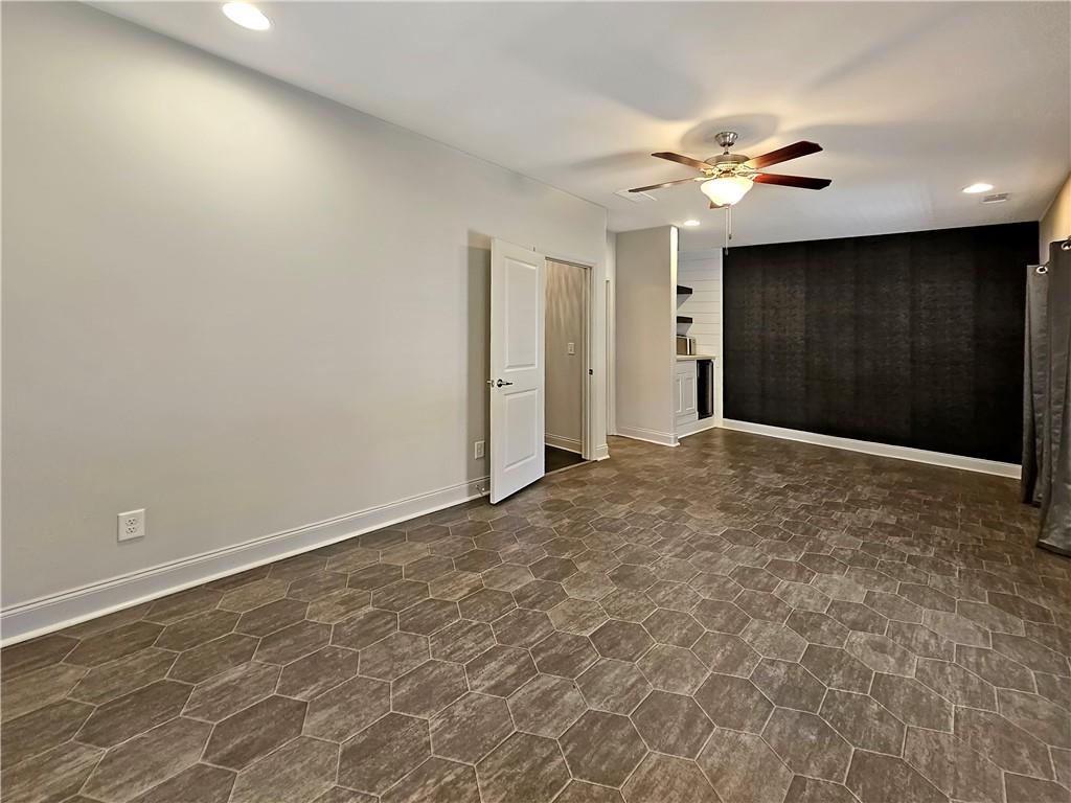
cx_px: 536
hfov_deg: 106.2
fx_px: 402
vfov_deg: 89.9
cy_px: 402
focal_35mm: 13
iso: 400
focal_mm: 2.2
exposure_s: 1/60
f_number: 2.2
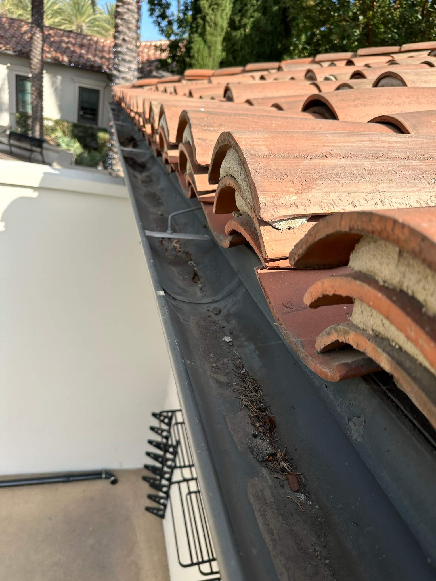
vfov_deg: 71.6
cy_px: 290
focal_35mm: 24
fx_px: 403
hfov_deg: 56.8
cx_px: 218
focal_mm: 6.86
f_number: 1.78
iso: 80
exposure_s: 1/1812
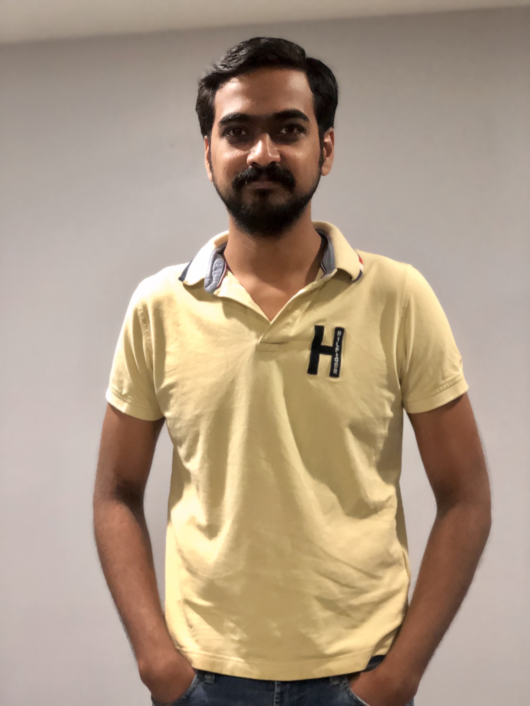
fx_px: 1062
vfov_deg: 36.8
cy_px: 353
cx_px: 265
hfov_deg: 28.0
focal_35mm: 52
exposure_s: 1/20
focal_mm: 6
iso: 160
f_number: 2.4
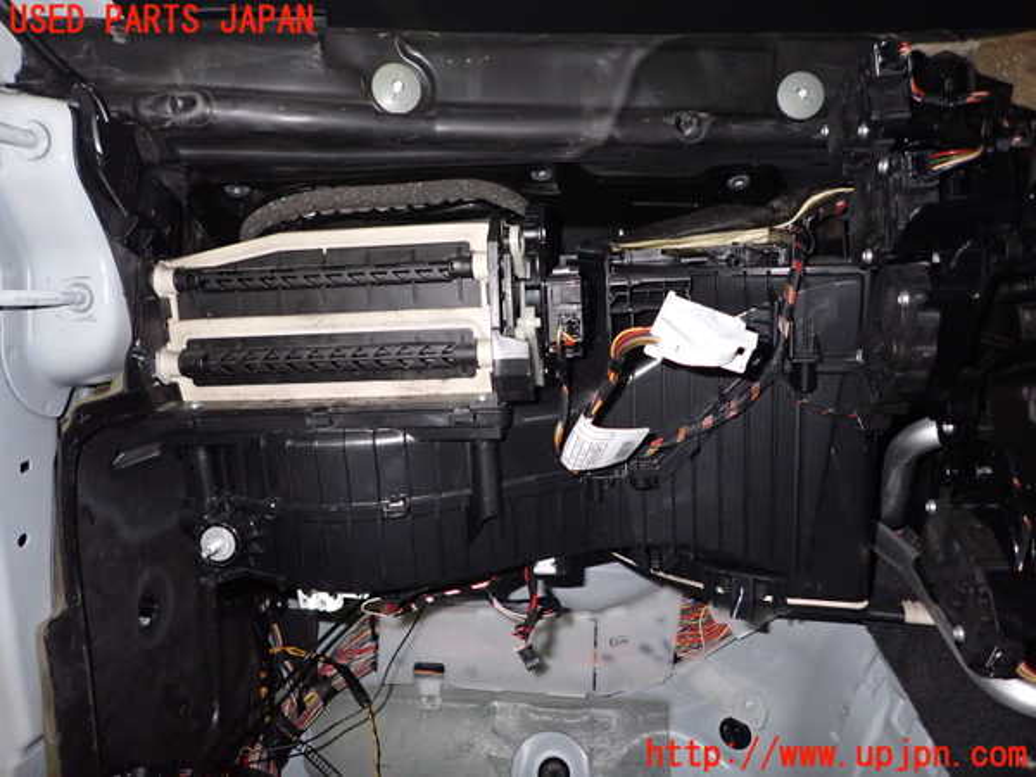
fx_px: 748
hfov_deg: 69.4
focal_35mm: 25
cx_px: 518
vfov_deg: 54.9
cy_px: 388
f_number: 5.6
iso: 800
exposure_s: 1/30
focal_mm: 4.5
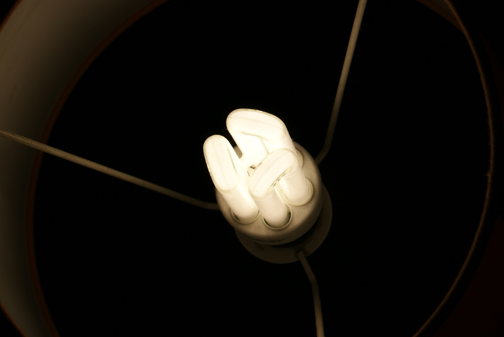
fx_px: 1471
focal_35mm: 105
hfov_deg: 19.4
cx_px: 252
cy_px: 168
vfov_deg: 13.1
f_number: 13
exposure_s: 1/200
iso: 100
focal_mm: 70
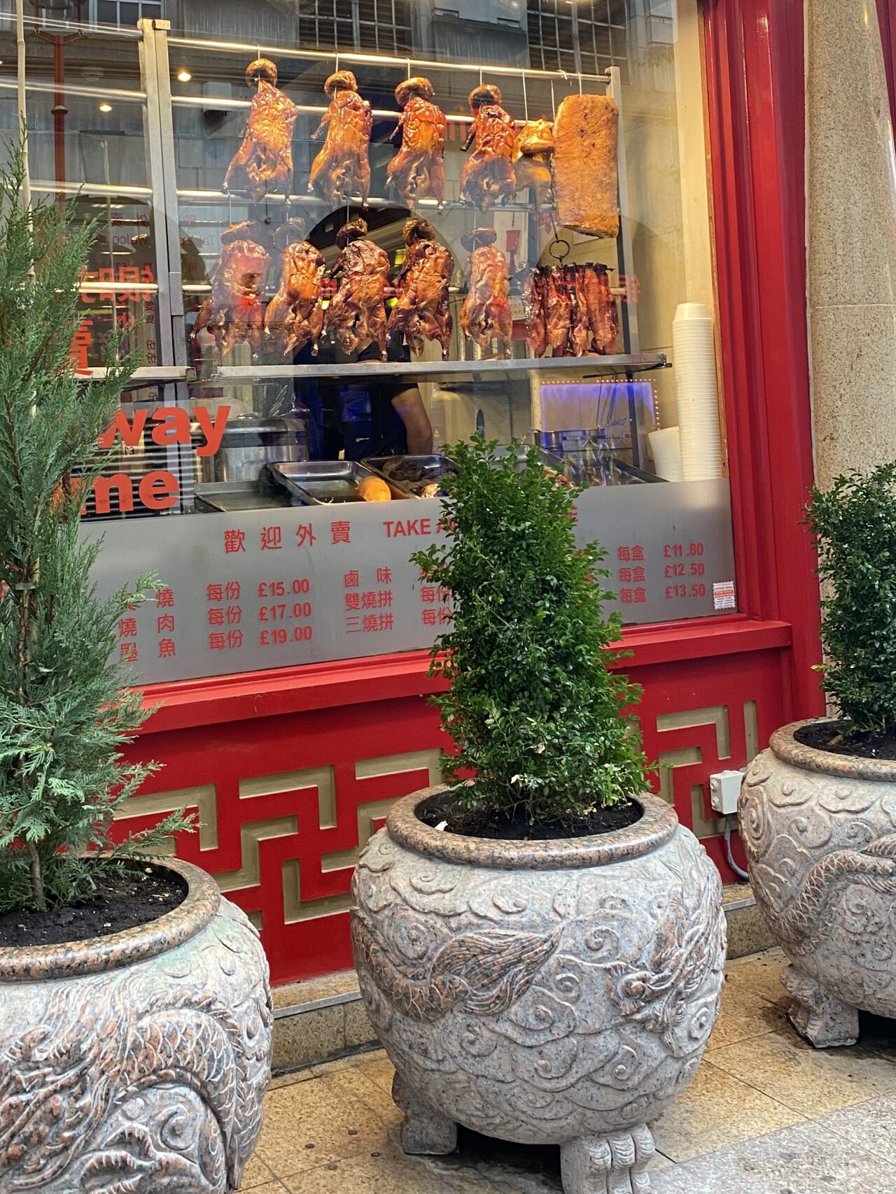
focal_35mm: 39
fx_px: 1346
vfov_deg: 47.0
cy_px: 380
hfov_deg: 36.6
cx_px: 347
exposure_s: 1/50
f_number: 1.8
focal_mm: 4.25
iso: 80
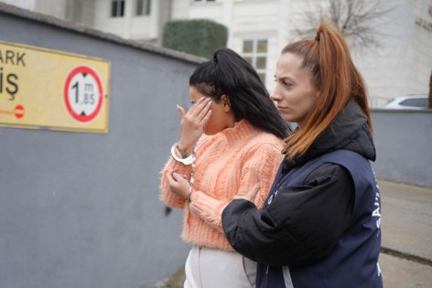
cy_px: 144
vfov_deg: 23.0
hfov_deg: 33.9
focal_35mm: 59
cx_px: 216
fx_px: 708
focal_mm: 59
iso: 125
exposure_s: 1/160
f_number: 4
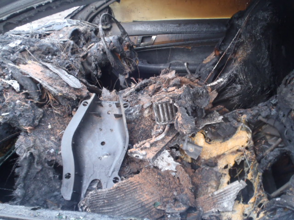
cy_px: 110
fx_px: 238
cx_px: 147
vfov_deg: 49.7
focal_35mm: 28
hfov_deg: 63.4
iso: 200
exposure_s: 1/8
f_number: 3.5
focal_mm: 5
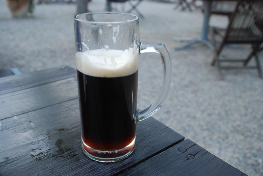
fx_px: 263
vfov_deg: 37.0
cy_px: 88
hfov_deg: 53.1
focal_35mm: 36
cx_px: 132
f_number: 4
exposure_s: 1/20
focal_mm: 24
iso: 400
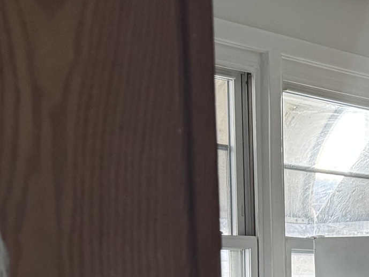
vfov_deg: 13.1
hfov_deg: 17.1
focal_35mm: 107
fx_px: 1141
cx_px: 497
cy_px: 418
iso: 320
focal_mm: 6.76
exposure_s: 1/60
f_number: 1.78
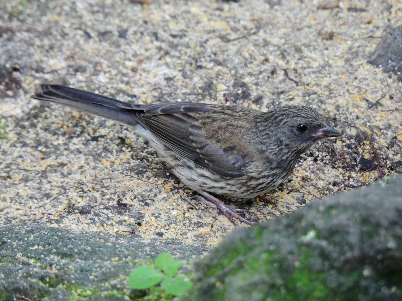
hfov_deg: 1.7
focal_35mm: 1200
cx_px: 201
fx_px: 13936
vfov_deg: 1.2
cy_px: 150
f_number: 6.3
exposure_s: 1/125
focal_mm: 214
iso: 1250
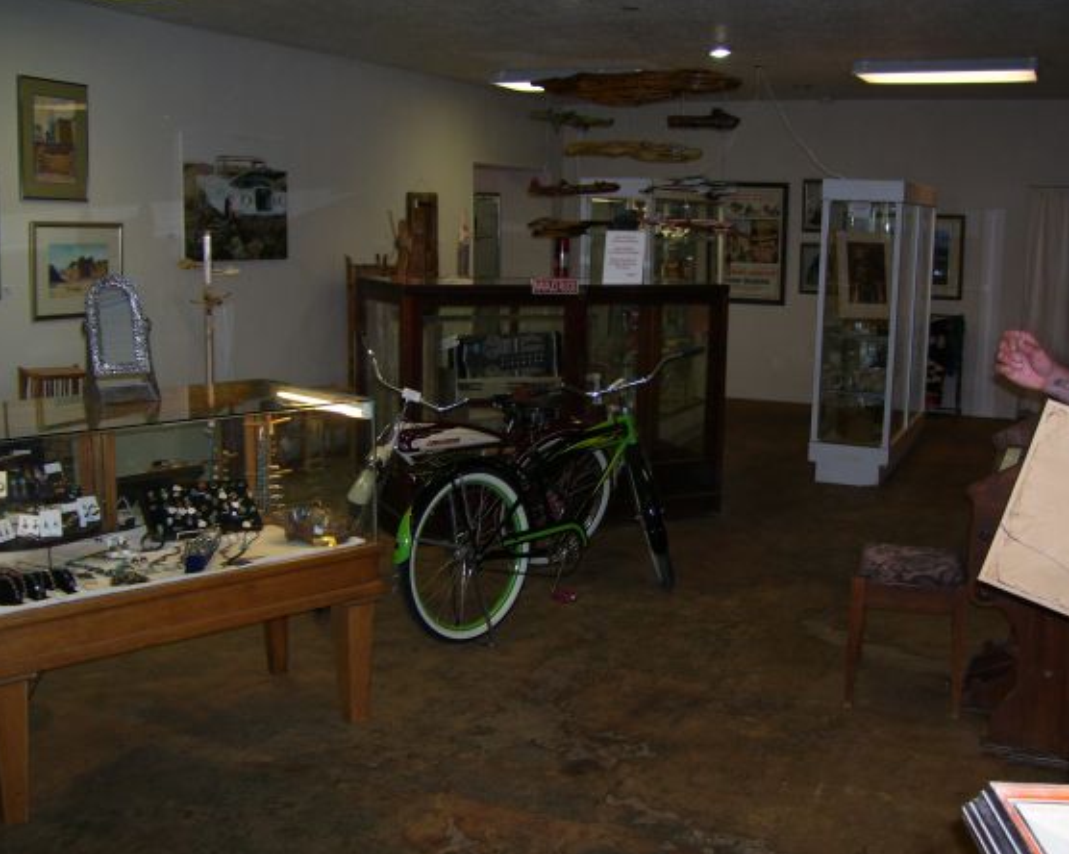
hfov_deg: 46.8
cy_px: 425
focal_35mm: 39
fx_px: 1233
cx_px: 569
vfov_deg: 38.2
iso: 80
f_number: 2.7
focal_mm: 6
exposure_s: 1/60
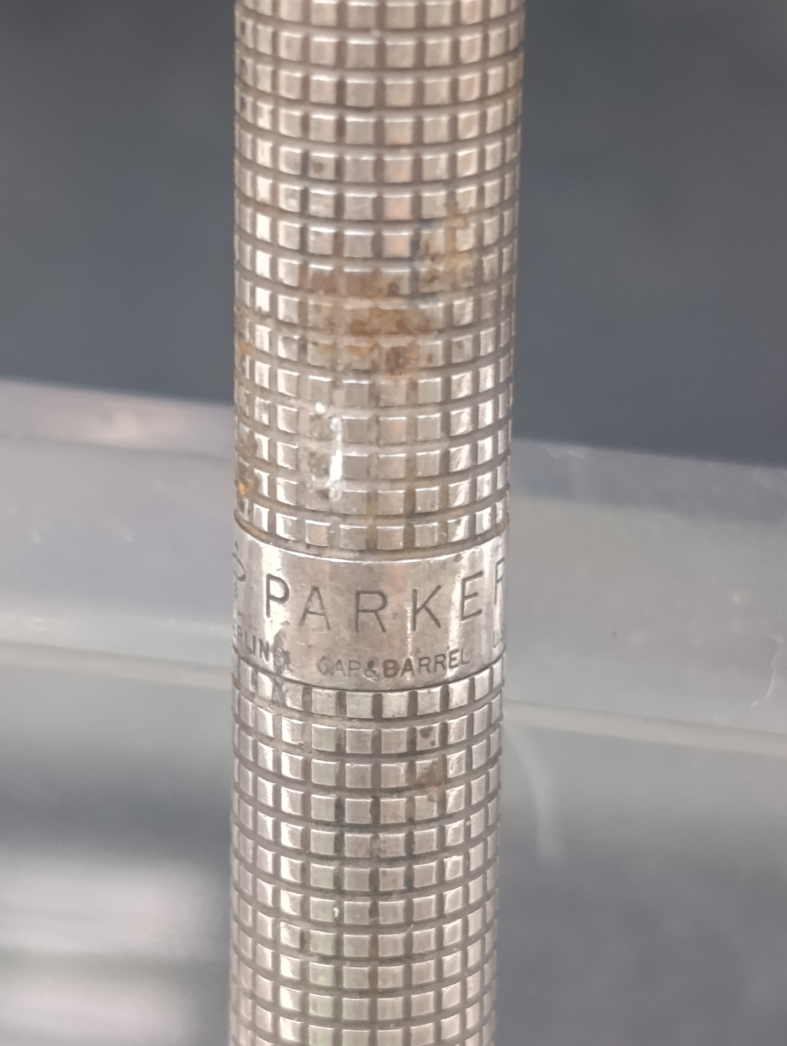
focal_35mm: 120
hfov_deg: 12.4
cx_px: 394
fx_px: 3629
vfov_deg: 16.4
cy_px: 523
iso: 810
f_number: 1.65
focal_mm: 6.11
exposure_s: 1/99.9
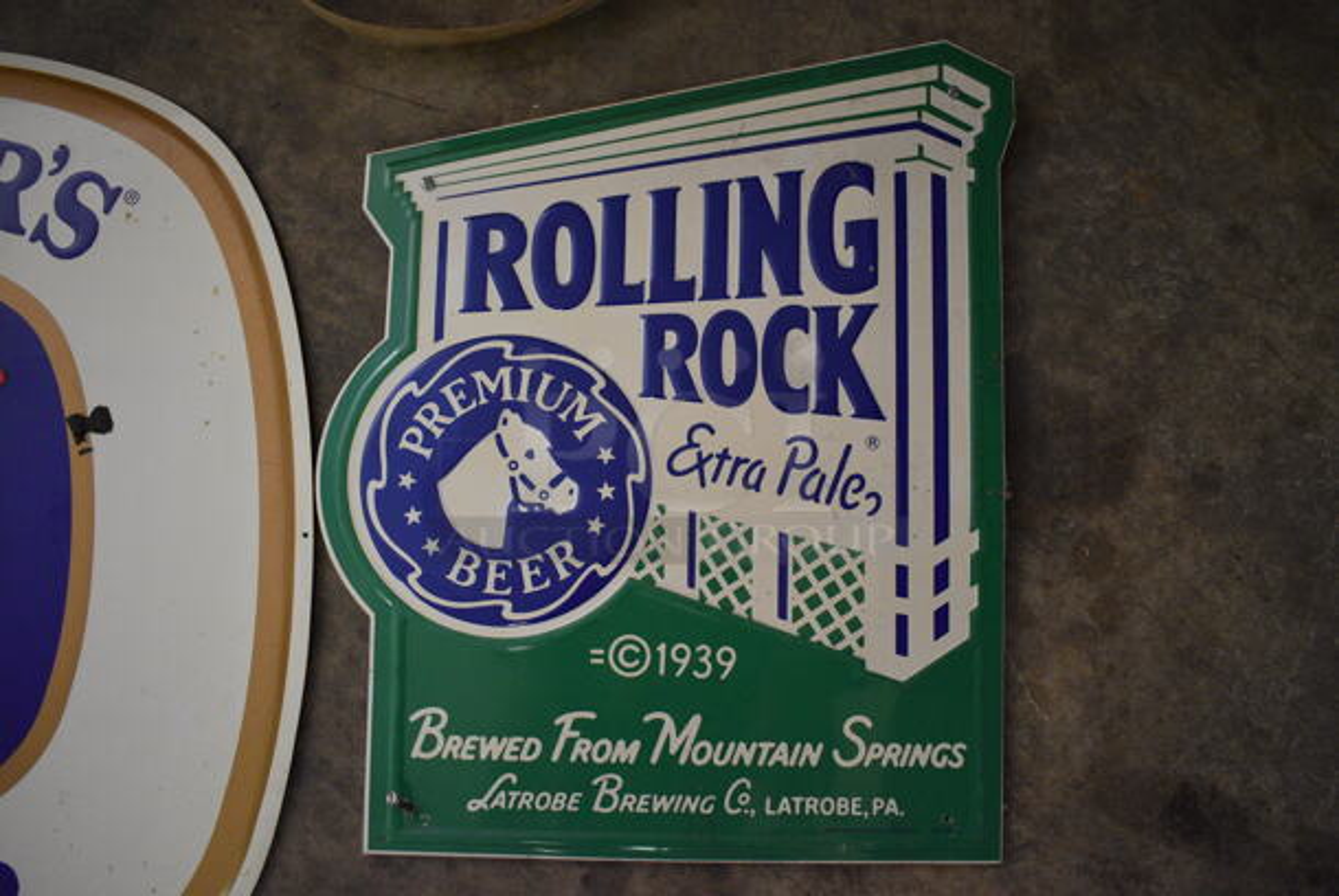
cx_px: 670
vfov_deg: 43.7
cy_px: 448
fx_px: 1117
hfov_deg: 61.9
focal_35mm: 30
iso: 2800
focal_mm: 20
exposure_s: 1/125
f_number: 3.8
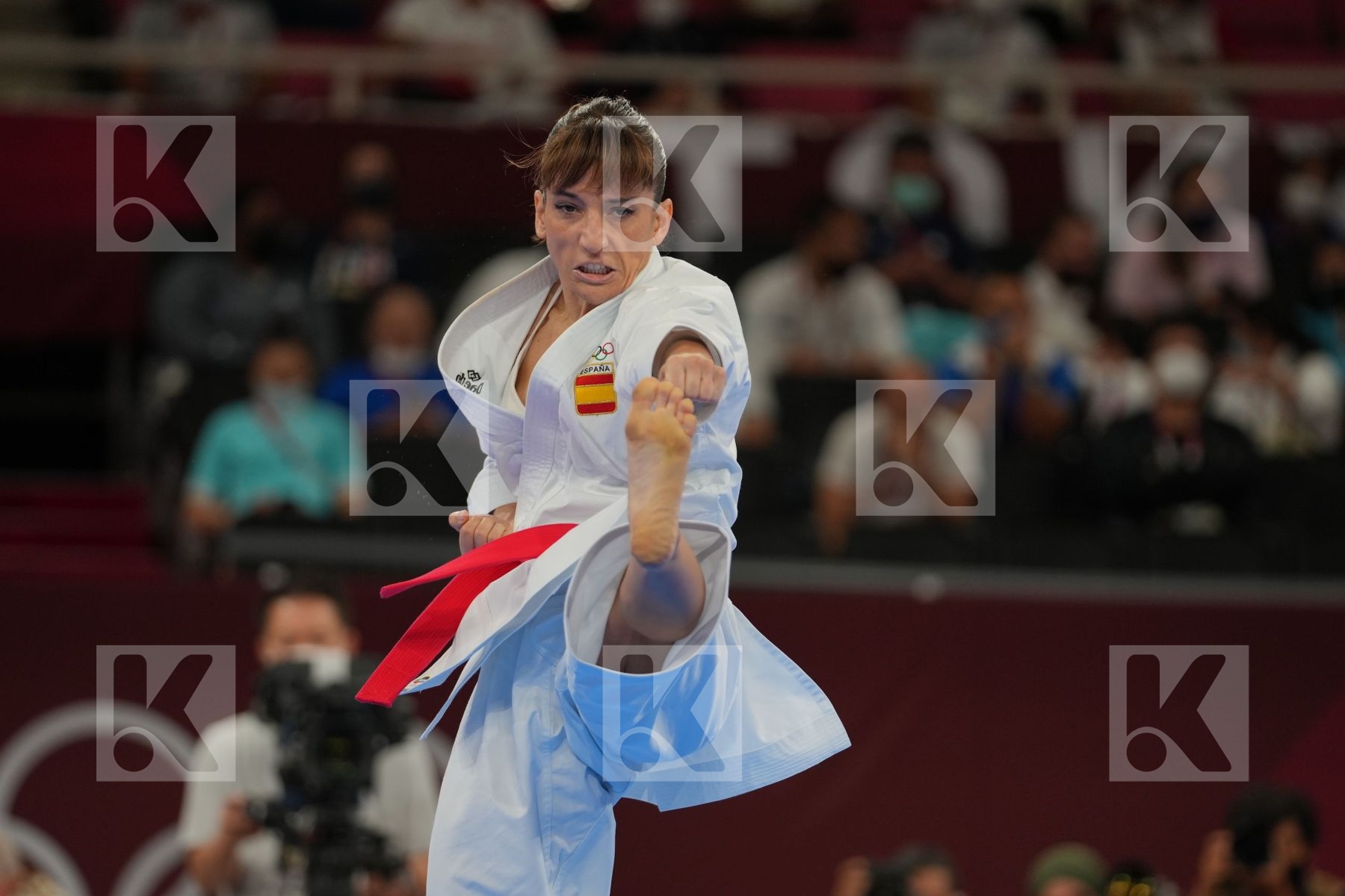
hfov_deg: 7.3
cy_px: 448
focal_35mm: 283
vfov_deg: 4.9
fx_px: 10572
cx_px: 672
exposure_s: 1/1000
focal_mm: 189
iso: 500
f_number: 2.8
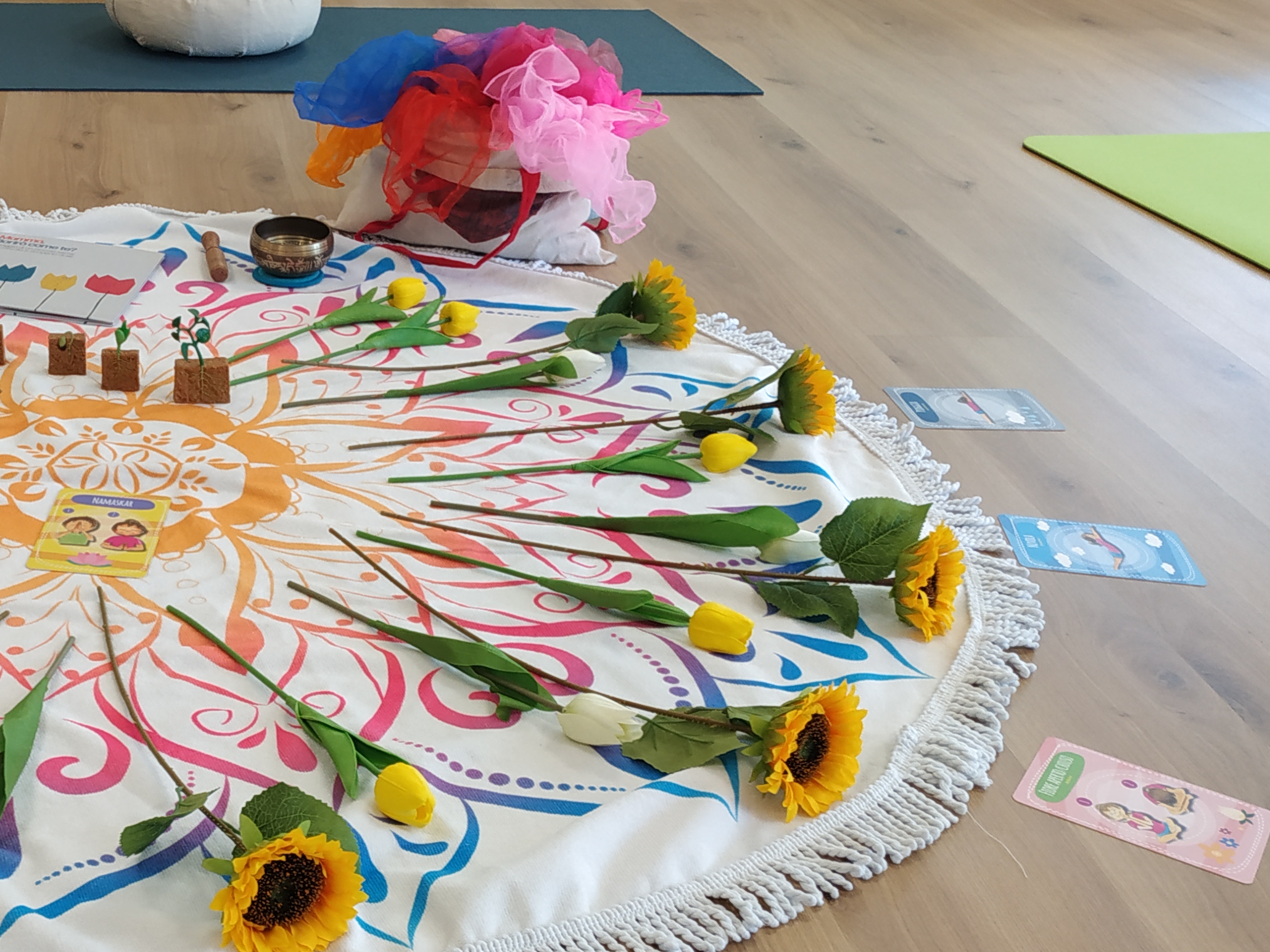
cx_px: 207
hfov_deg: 38.5
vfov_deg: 30.6
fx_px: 1724
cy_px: 647
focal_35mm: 47
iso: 125
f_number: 1.9
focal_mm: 3.94
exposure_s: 1/50
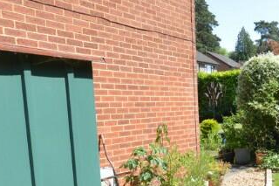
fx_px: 372
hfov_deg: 36.7
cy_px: 157
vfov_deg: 27.3
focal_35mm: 48
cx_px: 282
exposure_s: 1/500
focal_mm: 10
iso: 400
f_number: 8
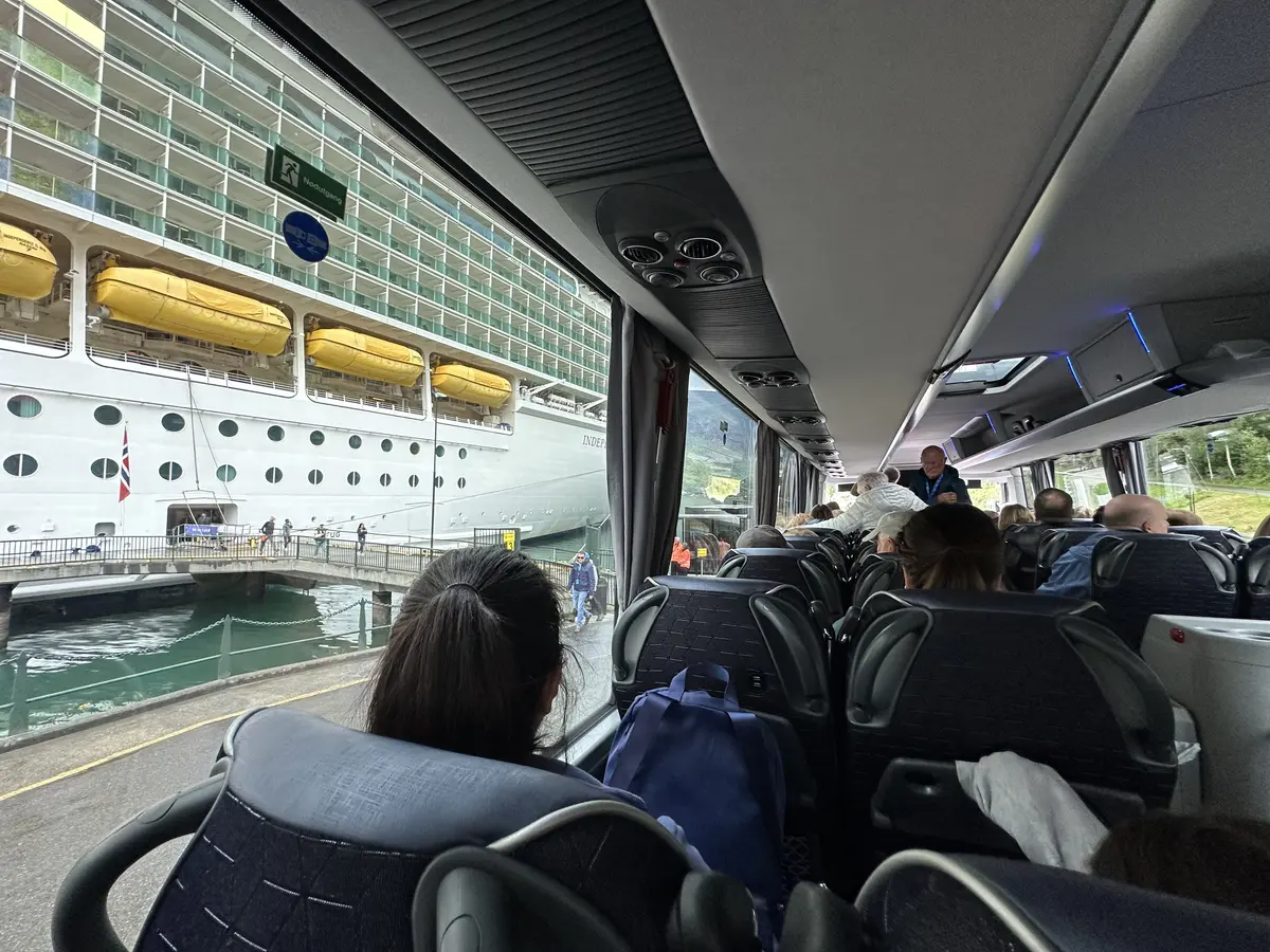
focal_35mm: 14
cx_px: 635
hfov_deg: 102.1
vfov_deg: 85.7
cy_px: 476
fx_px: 514
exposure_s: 1/99
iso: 160
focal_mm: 2.22
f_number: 2.2
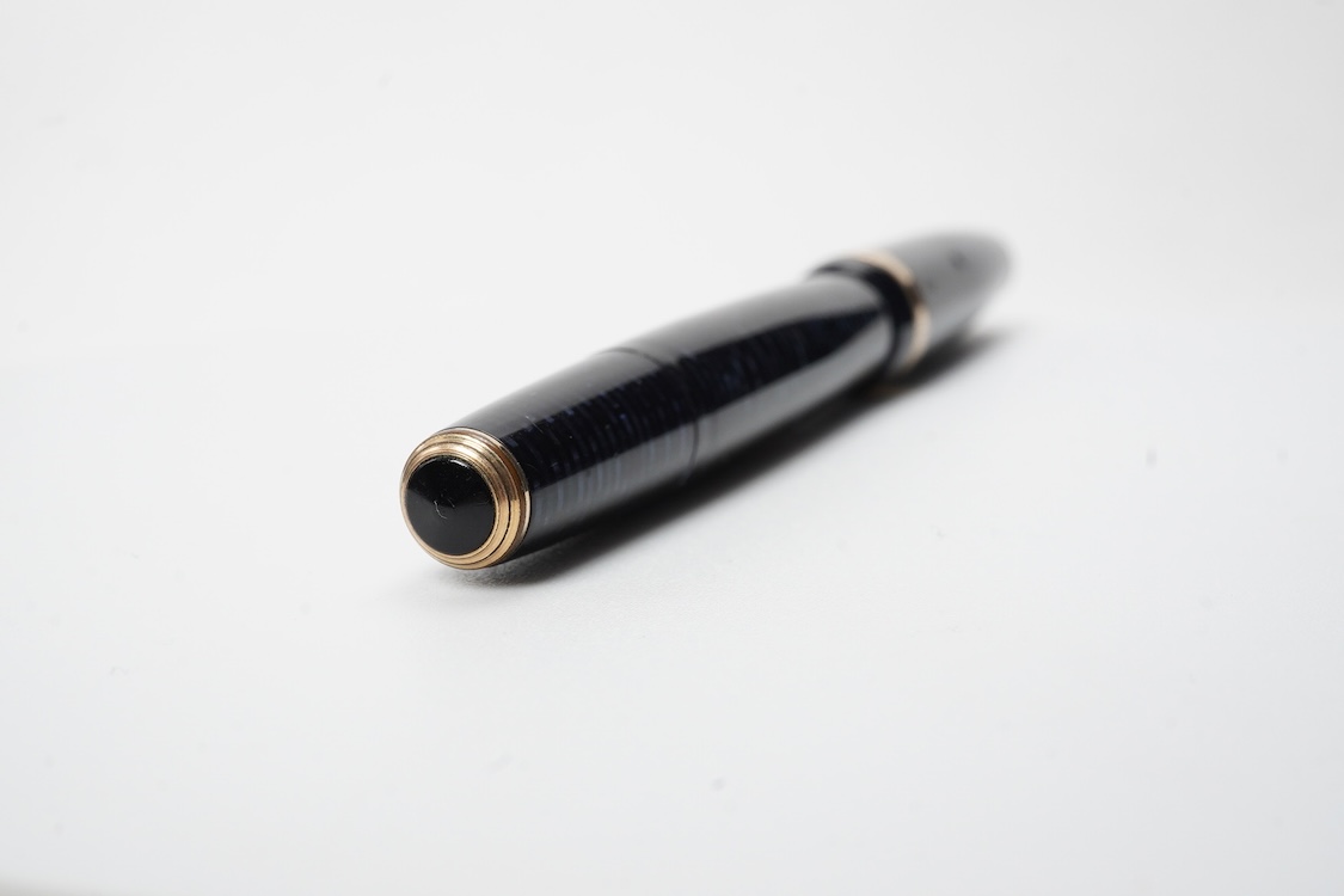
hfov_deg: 43.6
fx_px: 1680
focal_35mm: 45
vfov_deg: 29.9
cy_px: 448
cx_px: 672
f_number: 22
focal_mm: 30
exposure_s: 1/100
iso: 640
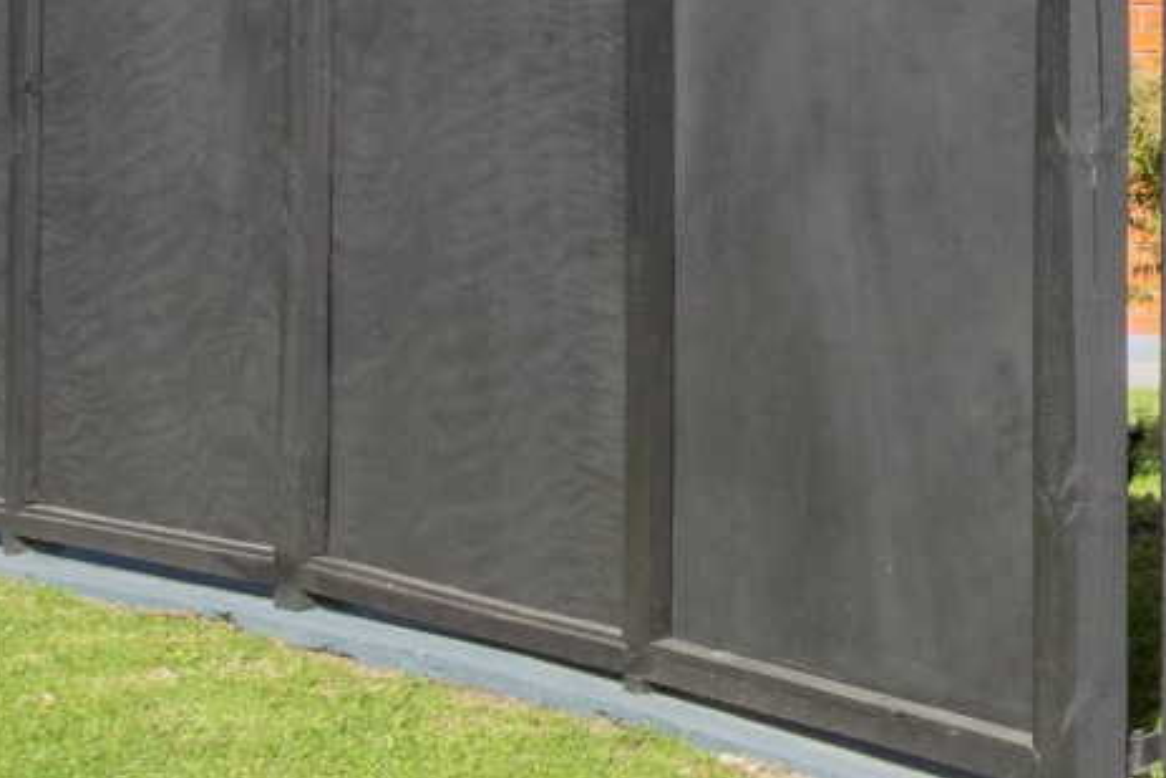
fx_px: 2819
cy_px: 113
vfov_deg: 15.6
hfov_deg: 17.6
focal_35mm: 87
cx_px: 2241
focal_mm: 14
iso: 125
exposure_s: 1/200
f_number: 16
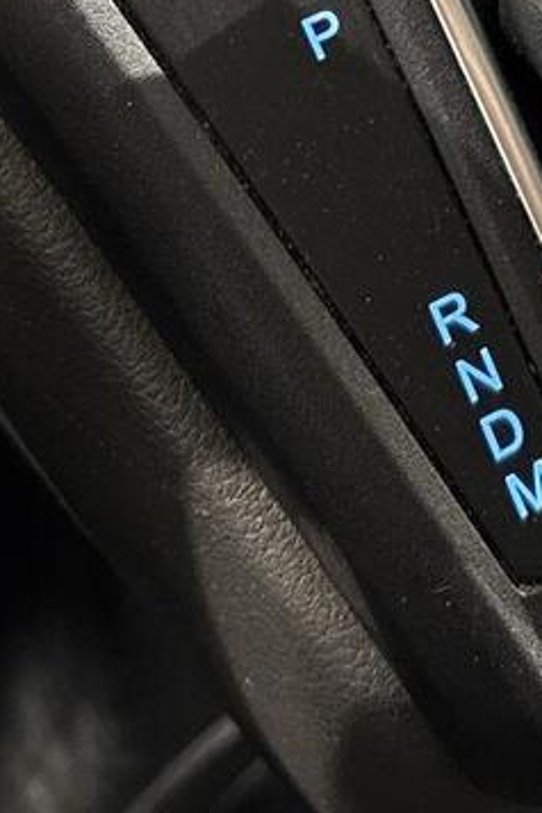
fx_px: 2461
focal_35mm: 109
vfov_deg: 17.4
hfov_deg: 12.5
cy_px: -289
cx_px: 465
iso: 640
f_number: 1.6
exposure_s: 1/30
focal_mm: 5.96
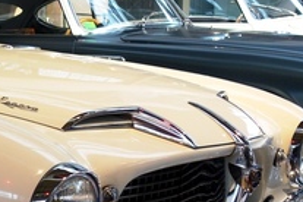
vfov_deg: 12.4
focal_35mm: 110
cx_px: -97
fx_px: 926
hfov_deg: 17.4
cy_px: 157
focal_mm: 14.07
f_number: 2.8
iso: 400
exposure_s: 1/40
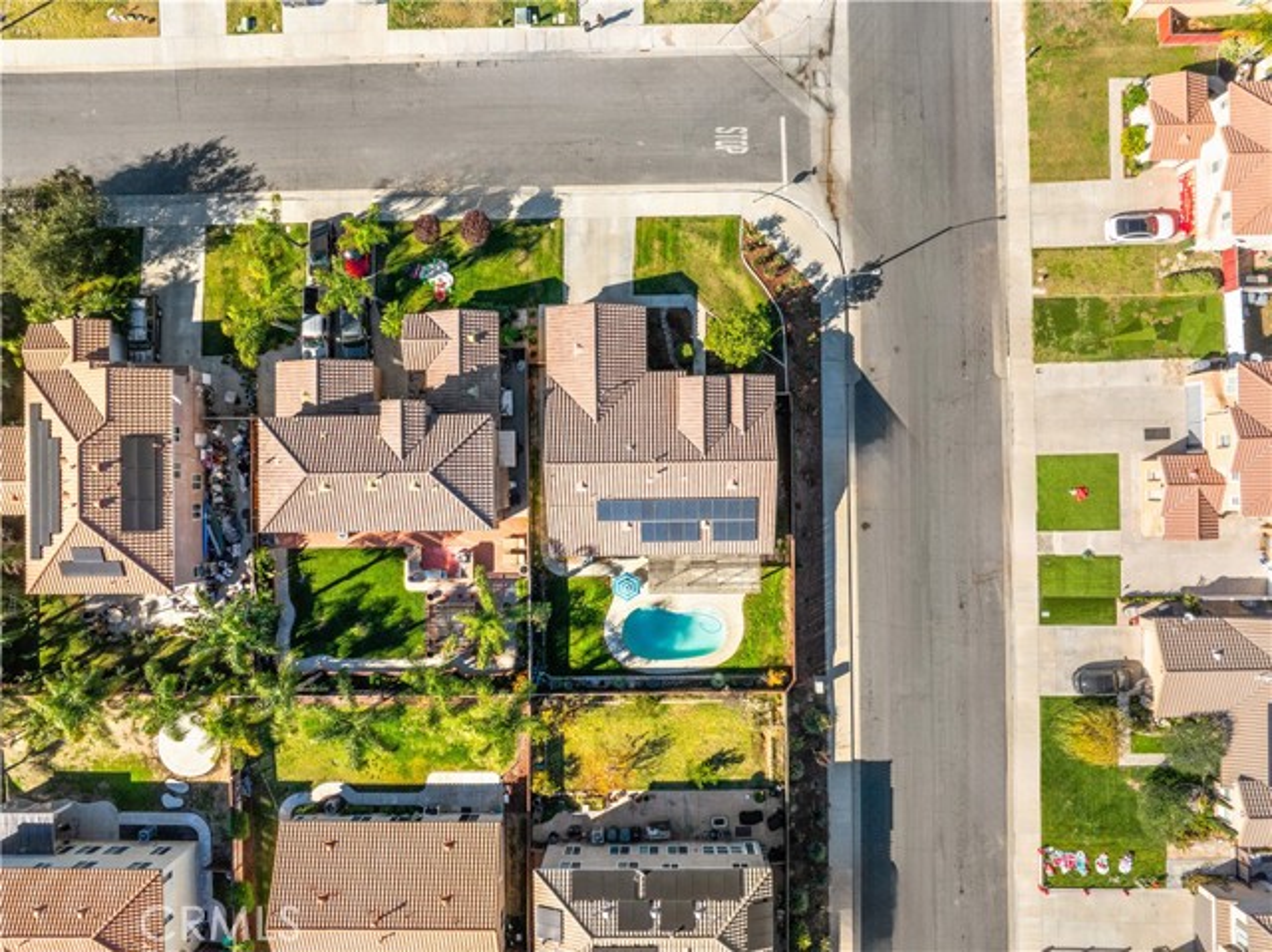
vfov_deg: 56.8
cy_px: 476
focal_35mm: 24
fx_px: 881
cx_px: 636
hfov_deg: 71.6
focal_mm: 12.29
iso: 100
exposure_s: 1/320
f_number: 8
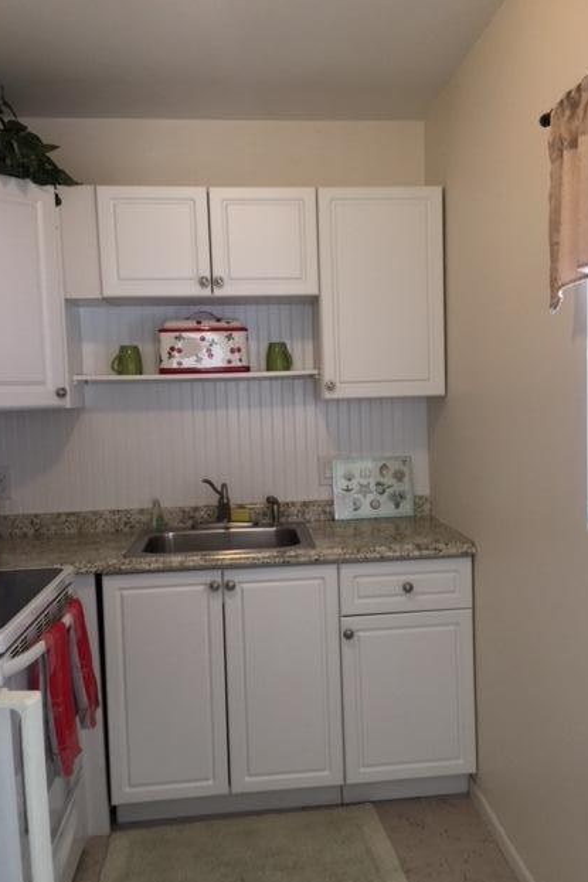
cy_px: 450
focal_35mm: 31
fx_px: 760
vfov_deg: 60.3
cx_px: 324
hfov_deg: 42.3
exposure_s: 1/30
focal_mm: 4.15
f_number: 2.2
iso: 50
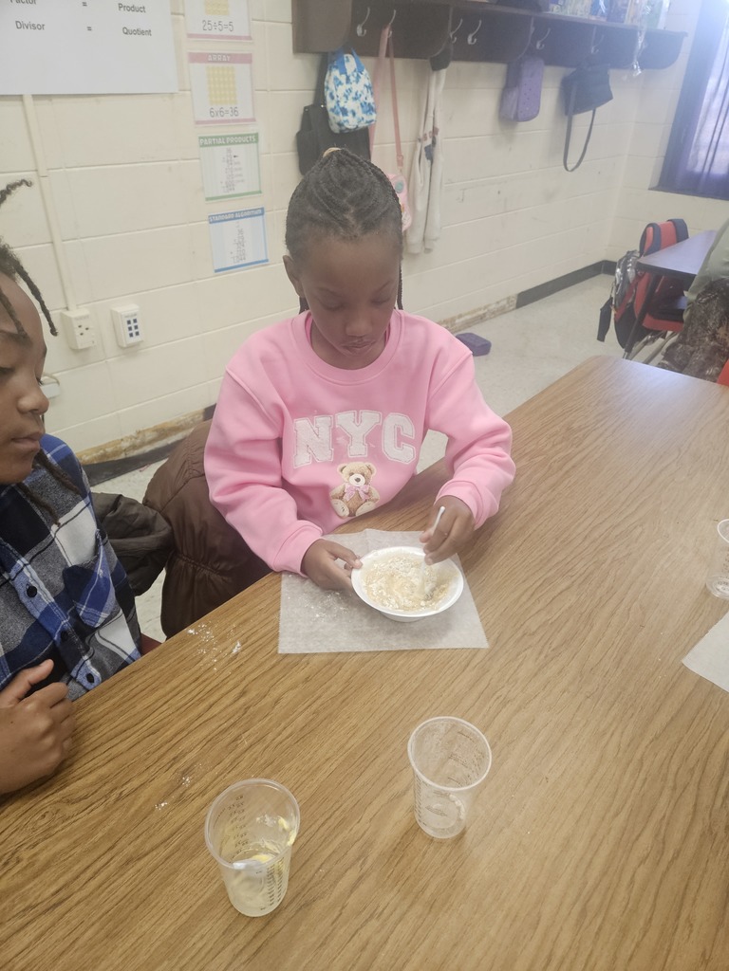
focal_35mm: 23
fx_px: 646
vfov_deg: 73.9
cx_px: 364
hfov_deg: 58.9
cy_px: 486
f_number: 1.8
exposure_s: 1/120
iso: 250
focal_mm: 5.4
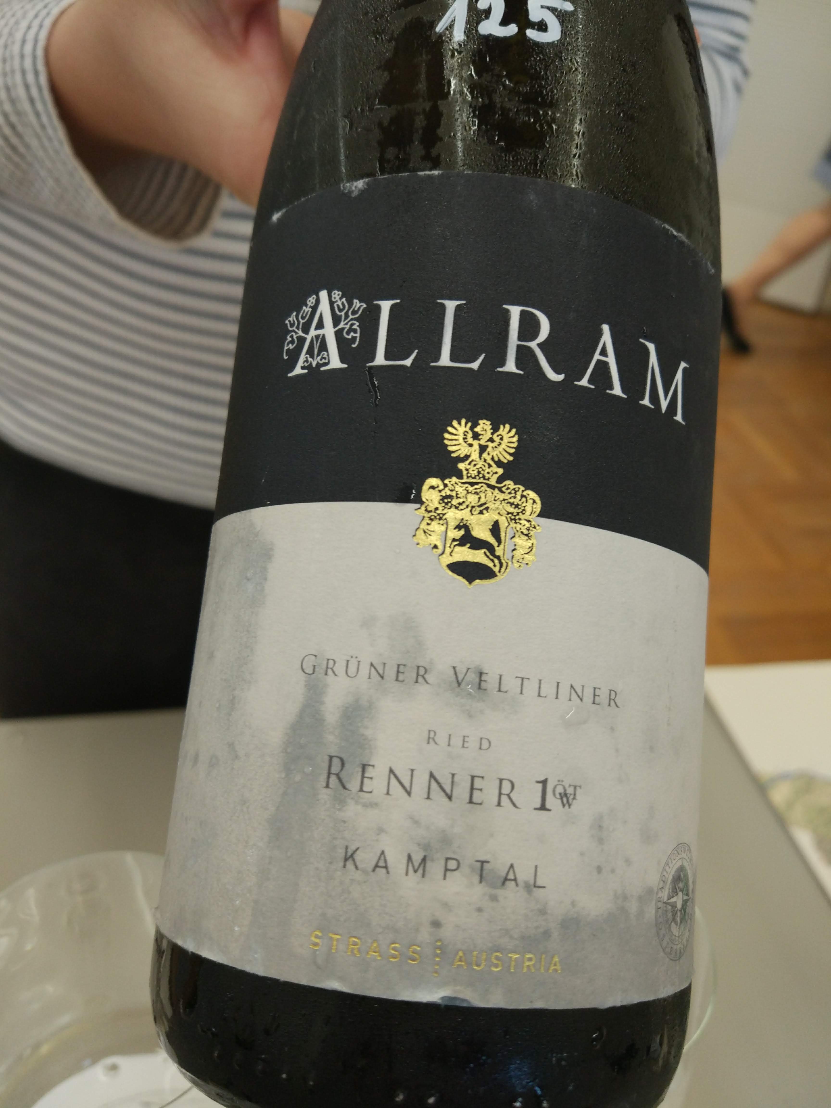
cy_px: 554
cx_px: 416
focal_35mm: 28
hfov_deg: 49.7
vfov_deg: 63.4
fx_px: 896
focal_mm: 4.26
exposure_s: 1/50
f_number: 2
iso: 238
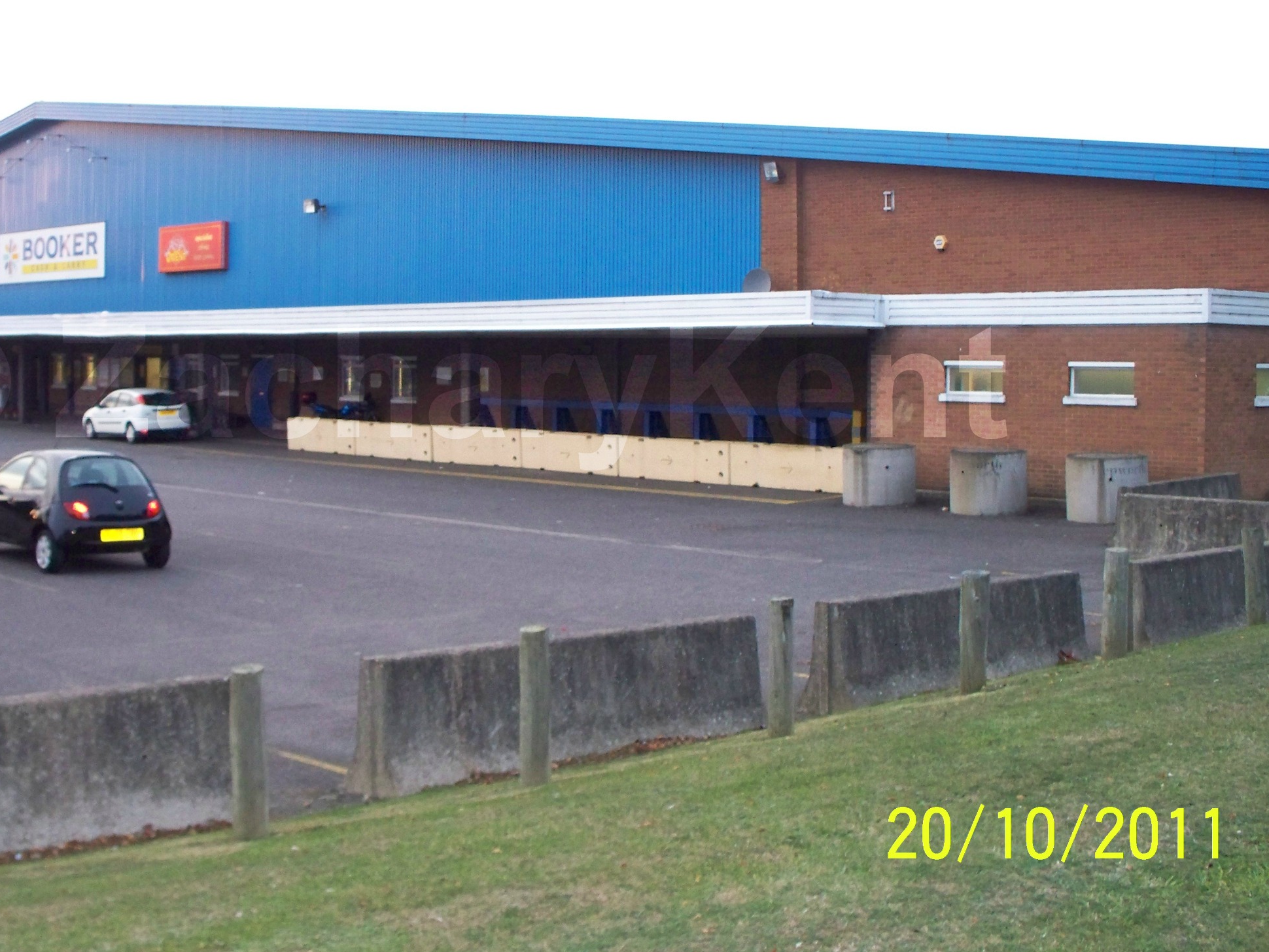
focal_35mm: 49
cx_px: 463
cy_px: 346
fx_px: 1796
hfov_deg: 38.6
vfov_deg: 29.5
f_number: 2.8
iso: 250
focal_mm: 7.54
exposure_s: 1/60
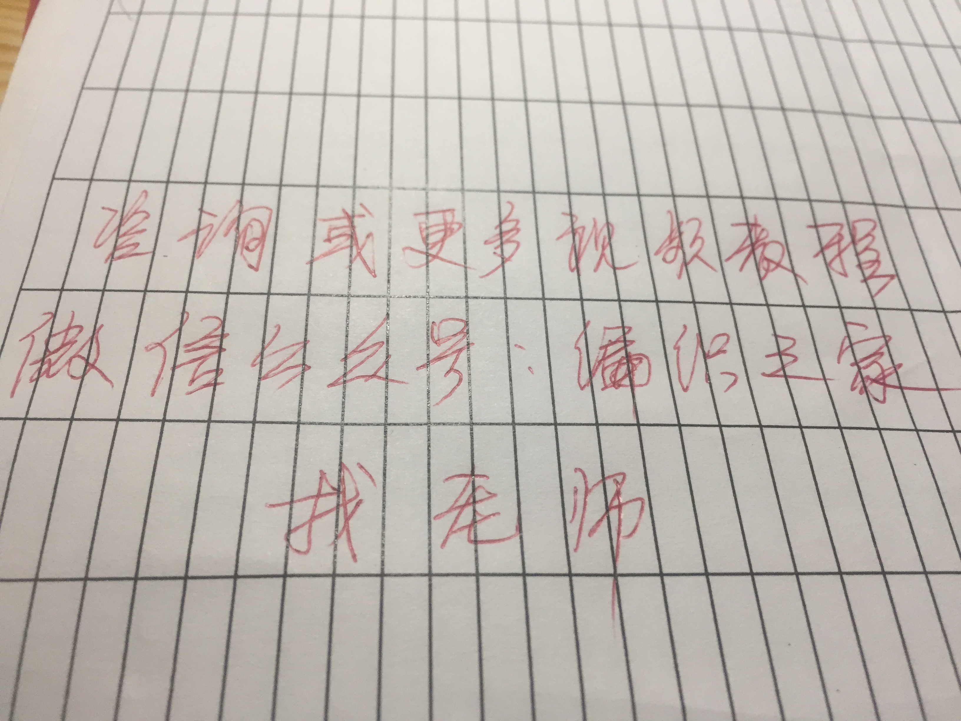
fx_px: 805
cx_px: 480
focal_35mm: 29
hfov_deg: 61.7
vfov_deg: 48.2
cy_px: 360
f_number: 2.2
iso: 50
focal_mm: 4.15
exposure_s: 1/33
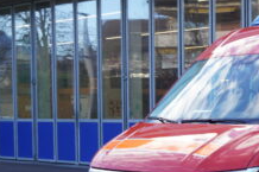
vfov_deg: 15.3
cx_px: 288
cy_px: 149
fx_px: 634
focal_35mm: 88
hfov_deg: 21.8
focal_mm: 25
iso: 100
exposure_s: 1/80
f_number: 4.5
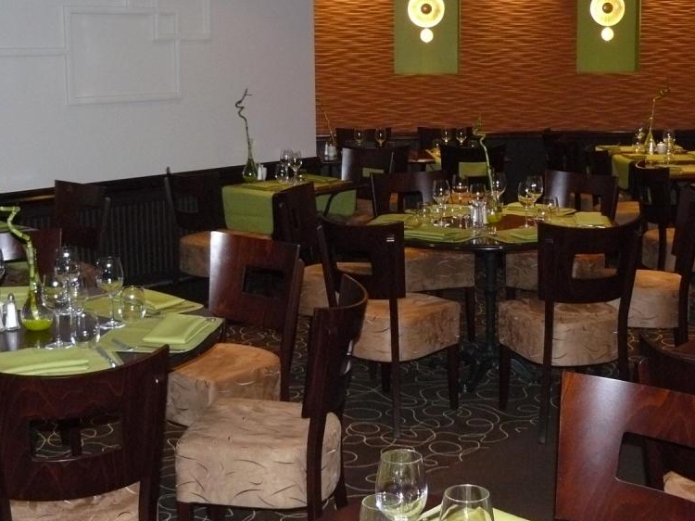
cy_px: 194
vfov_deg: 26.0
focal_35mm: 56
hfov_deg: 34.4
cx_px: 367
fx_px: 1124
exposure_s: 1/30
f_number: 2.8
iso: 320
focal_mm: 6.9
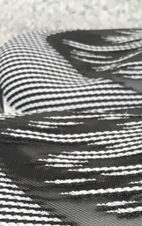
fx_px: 711
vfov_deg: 17.3
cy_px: 271
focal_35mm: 115
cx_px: 143
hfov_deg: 11.3
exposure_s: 1/120
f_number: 2.4
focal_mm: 3.3
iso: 40
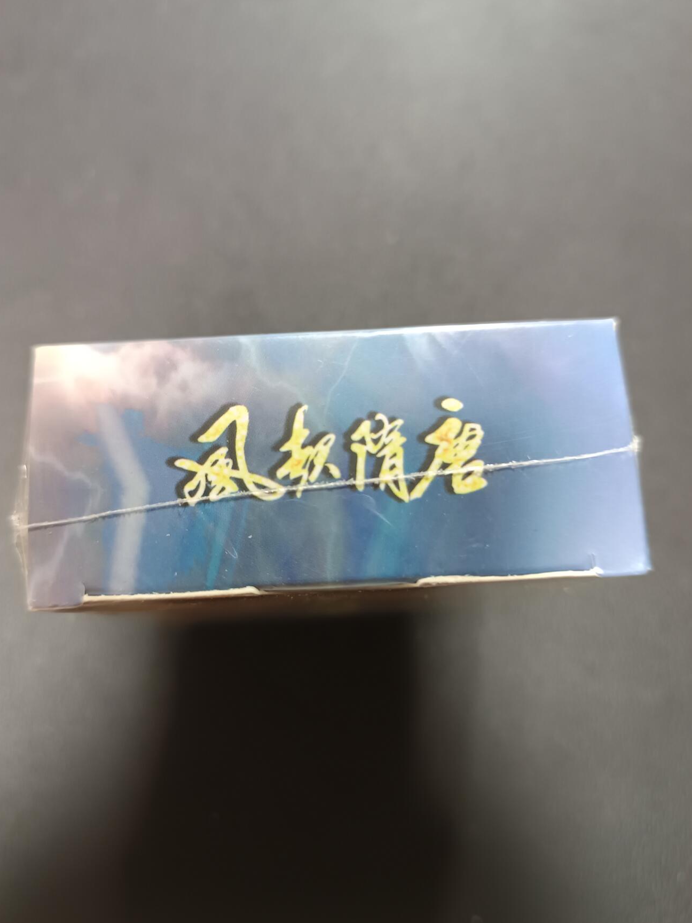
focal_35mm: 25
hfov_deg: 54.9
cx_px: 340
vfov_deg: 69.4
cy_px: 471
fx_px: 666
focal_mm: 5.31
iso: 1213
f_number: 1.7
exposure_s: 1/25
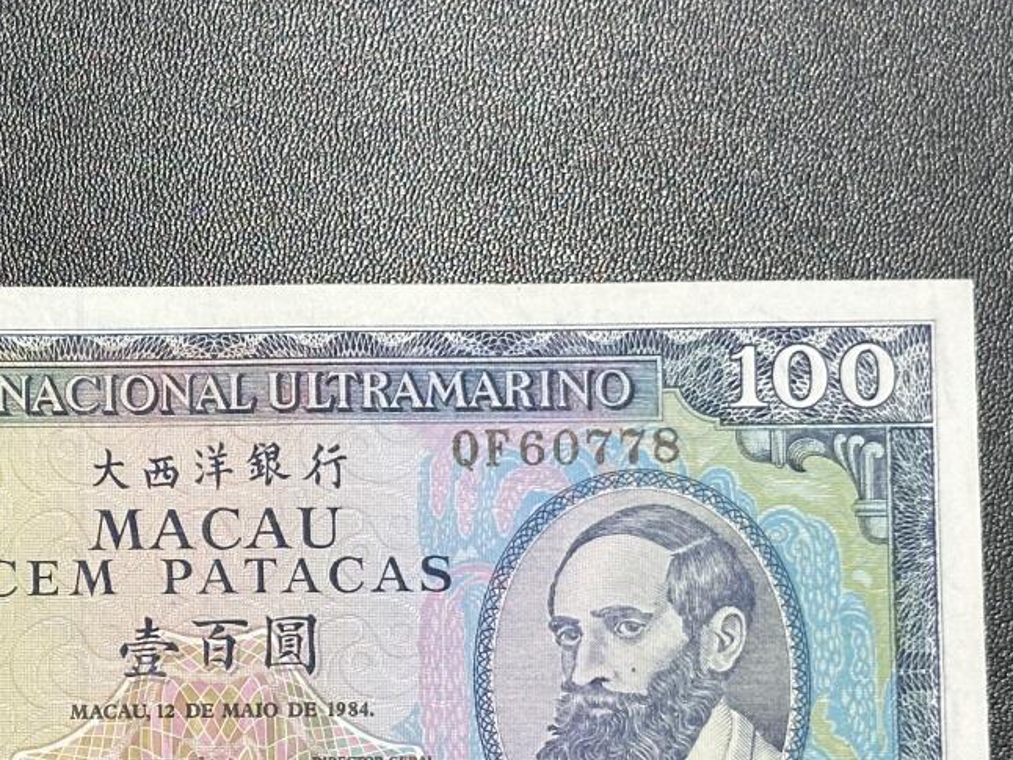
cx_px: 182
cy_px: 680
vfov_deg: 14.1
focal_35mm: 104
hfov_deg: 18.7
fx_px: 3045
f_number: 1.78
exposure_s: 1/50
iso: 125
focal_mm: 6.86
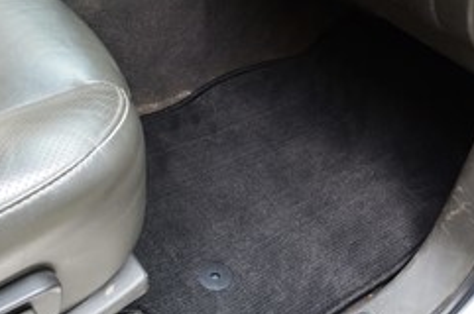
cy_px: 159
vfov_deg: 28.6
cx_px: 313
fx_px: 618
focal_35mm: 47
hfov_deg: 41.5
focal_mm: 18
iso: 450
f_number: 8
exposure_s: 1/15
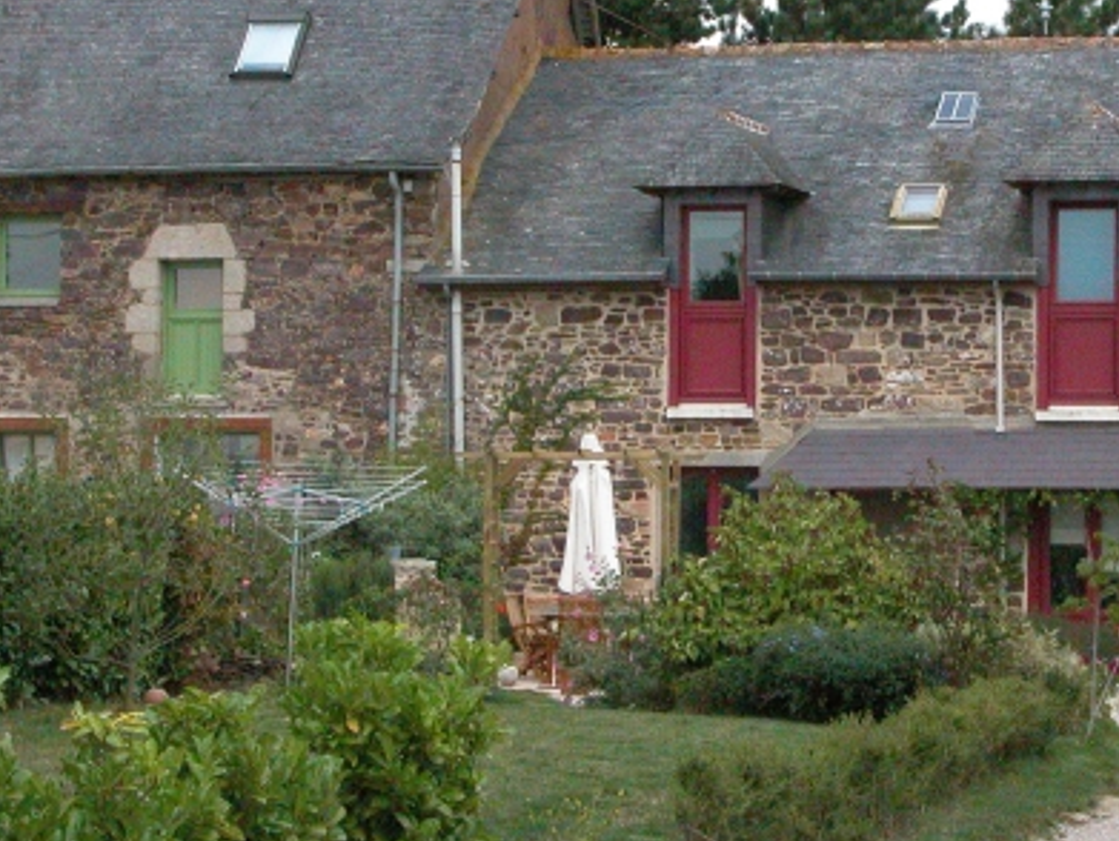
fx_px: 3947
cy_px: 257
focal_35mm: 122
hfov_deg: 16.1
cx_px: 744
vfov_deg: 12.1
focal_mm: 17.8
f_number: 7.4
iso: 800
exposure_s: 1/842
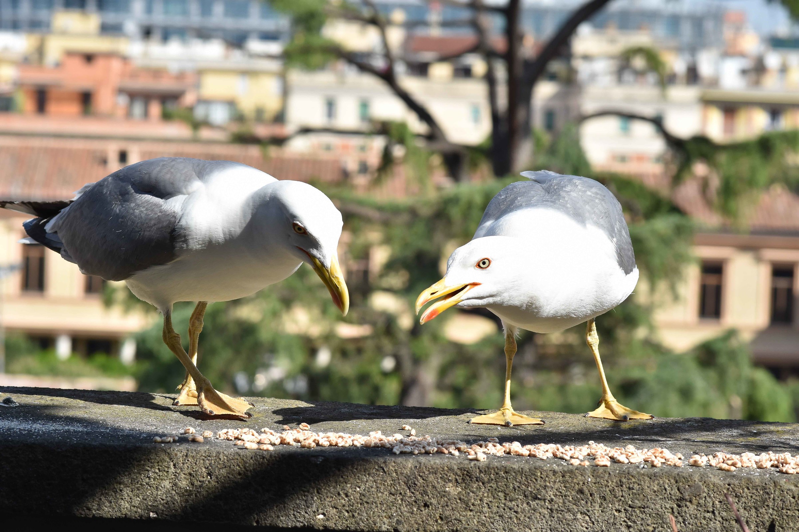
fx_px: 2830
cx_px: 400
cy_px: 266
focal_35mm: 128
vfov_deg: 10.8
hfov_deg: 16.1
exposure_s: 1/1000
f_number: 8
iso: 400
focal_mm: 85
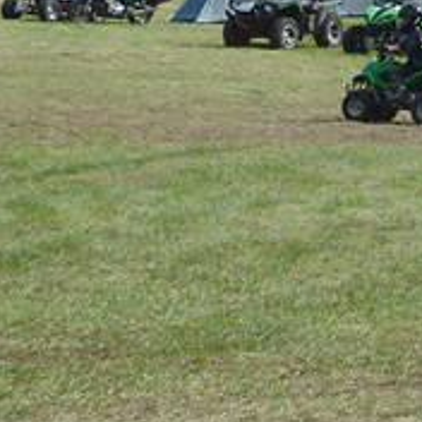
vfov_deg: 6.9
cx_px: 722
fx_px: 3489
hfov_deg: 6.8
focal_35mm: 253
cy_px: 79
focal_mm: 10.3
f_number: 4.5
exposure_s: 1/500
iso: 80
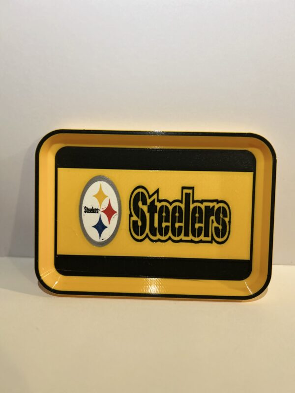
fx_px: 295
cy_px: 196
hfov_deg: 53.1
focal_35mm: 26
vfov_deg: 67.3
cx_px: 148
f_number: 1.5
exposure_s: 1/60
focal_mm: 5.7
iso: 400
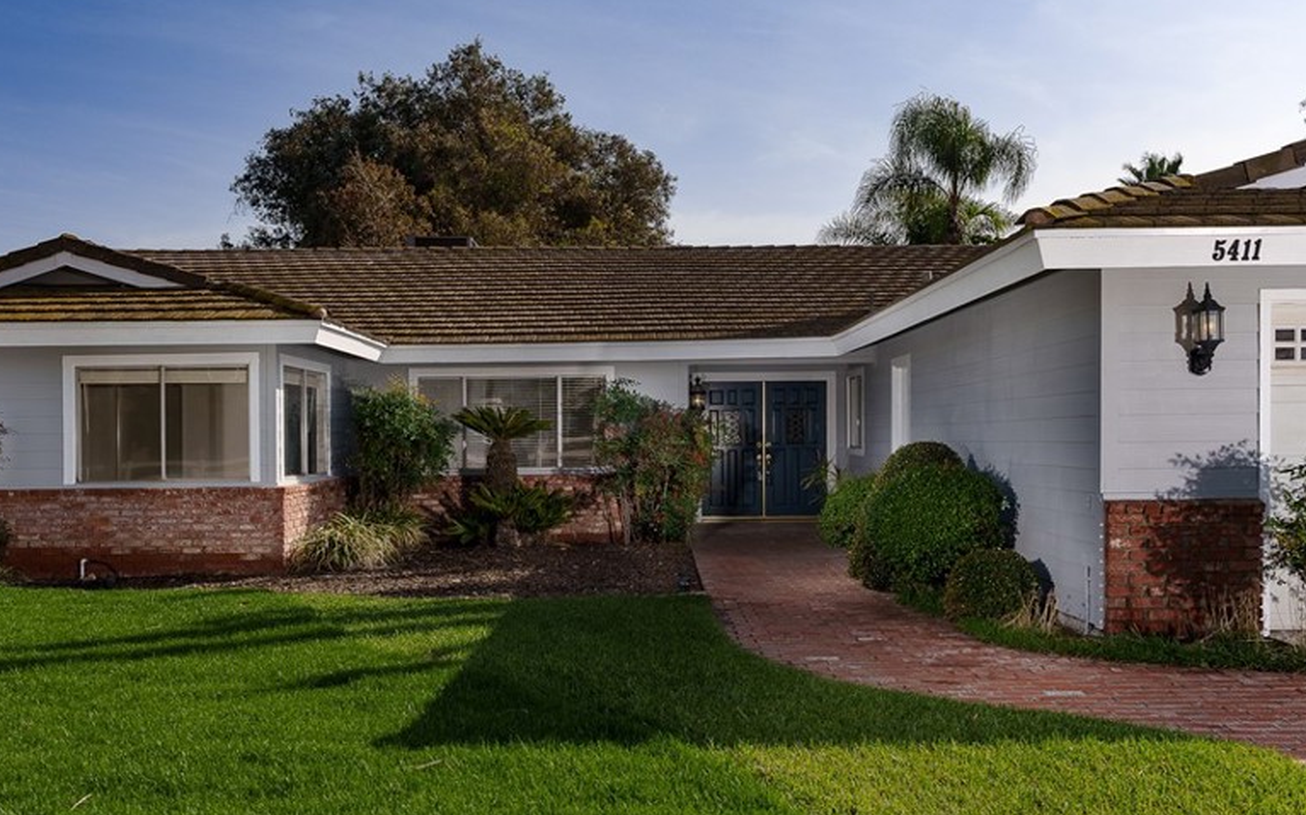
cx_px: 657
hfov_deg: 55.4
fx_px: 1244
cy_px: 368
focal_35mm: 35
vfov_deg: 36.3
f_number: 11
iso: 100
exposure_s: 1/200
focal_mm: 25.7
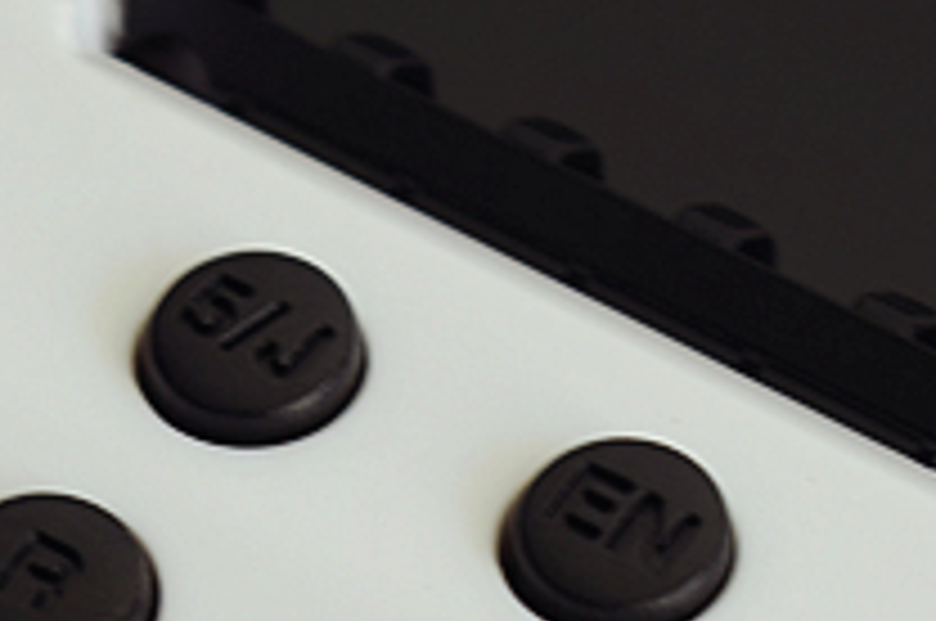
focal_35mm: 318
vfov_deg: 4.3
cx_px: 32
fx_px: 8253
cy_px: 866
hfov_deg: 6.5
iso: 100
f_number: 5.6
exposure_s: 1/10
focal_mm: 55
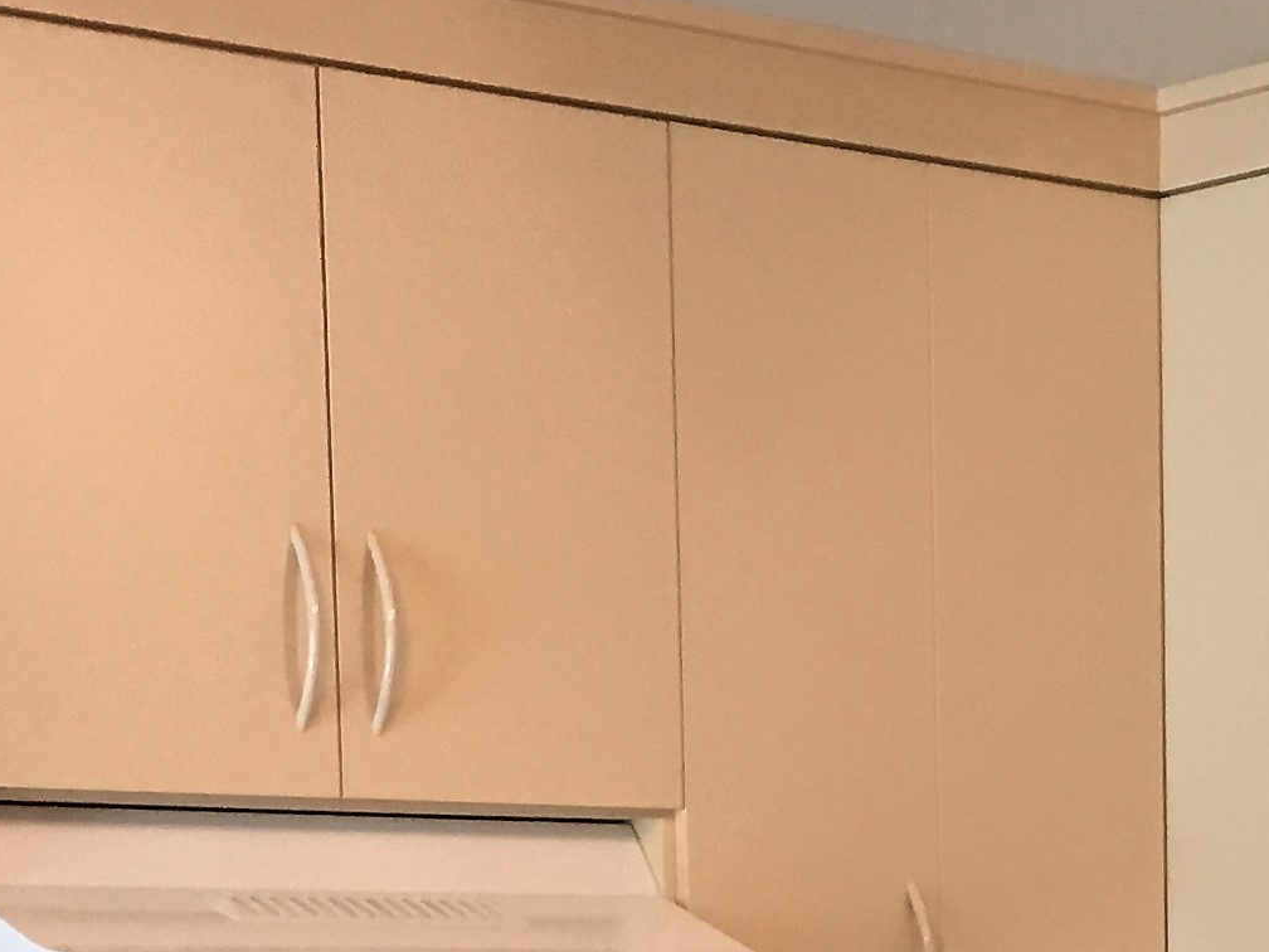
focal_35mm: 116
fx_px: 4252
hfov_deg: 16.7
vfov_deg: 12.3
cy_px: 1346
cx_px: 1236
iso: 64
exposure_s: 1/33
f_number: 2.2
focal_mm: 4.15
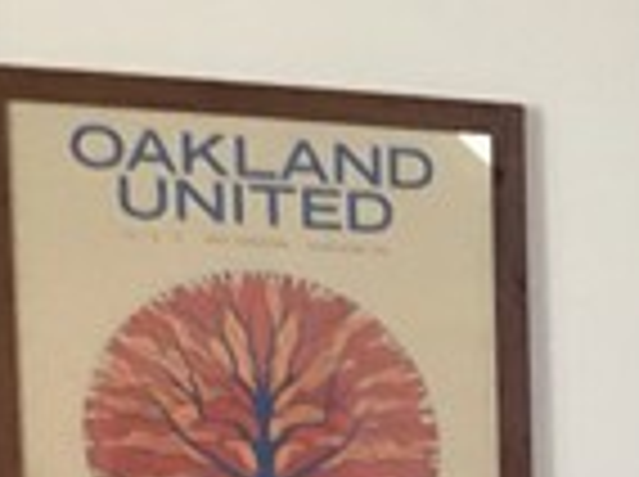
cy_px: 963
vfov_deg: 9.8
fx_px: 2580
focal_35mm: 140
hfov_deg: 12.0
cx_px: 1426
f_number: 2.4
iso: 250
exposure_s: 1/60
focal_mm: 3.3
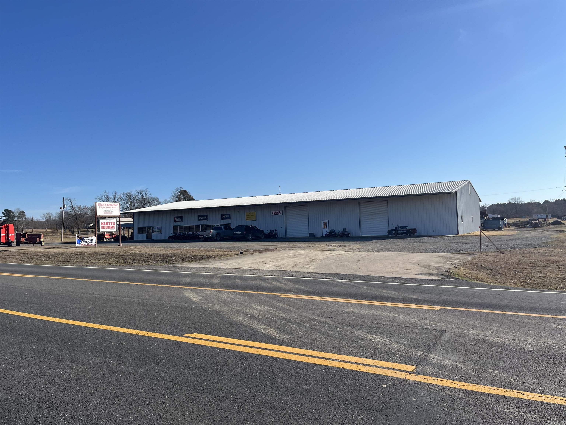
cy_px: 212
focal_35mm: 26
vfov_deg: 53.1
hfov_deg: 67.3
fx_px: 425
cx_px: 283
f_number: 1.6
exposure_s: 1/4651
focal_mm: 5.1
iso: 50
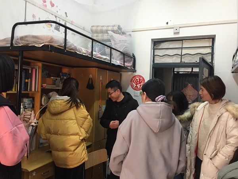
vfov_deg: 48.2
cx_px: 119
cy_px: 90
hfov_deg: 61.7
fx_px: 199
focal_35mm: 29
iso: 200
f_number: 2.2
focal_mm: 4.15
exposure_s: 1/33
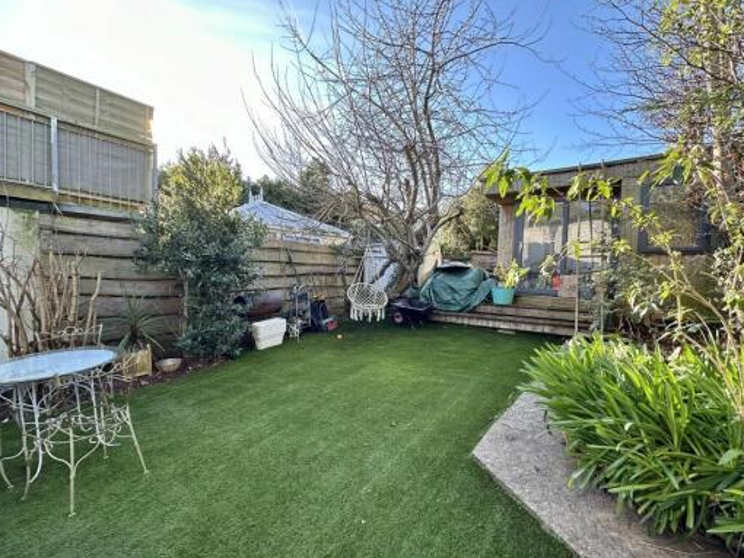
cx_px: 380
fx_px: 344
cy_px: 285
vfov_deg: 78.1
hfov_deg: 94.5
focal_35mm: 16
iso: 40
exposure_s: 1/143
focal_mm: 2.22
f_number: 2.2
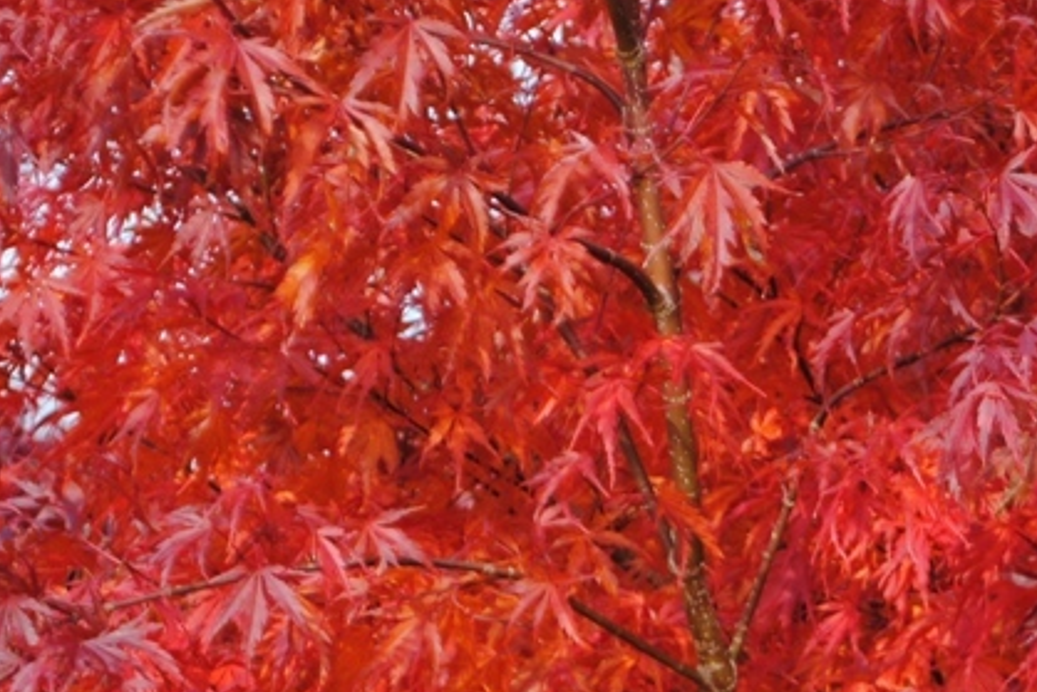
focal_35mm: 202
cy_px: 740
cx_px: 757
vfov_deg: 6.8
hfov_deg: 10.2
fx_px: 5827
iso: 100
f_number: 5.6
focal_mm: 55
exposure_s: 1/125
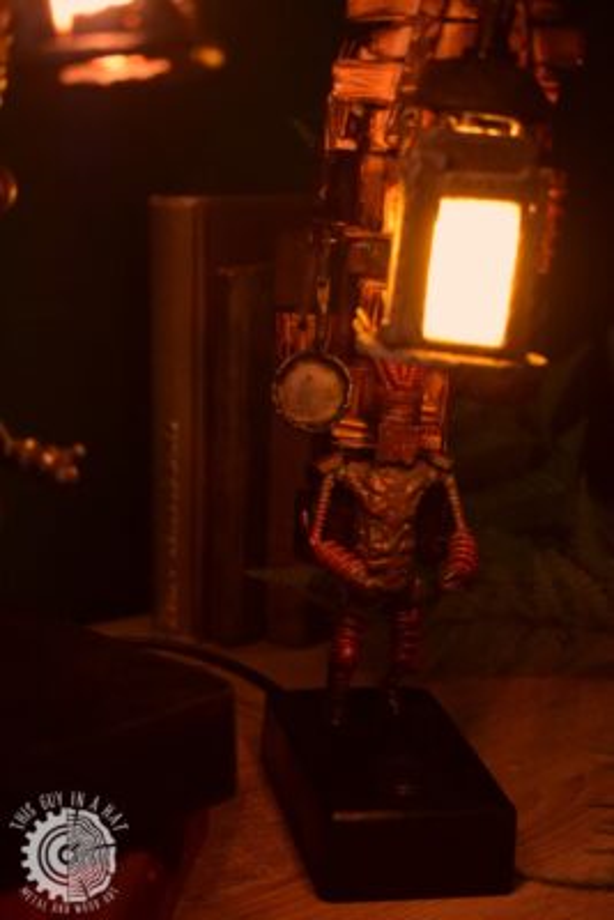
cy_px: 460
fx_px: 1534
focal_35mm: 60
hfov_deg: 22.6
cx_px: 307
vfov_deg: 33.4
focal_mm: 40
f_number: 4.8
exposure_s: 1/25
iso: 3200
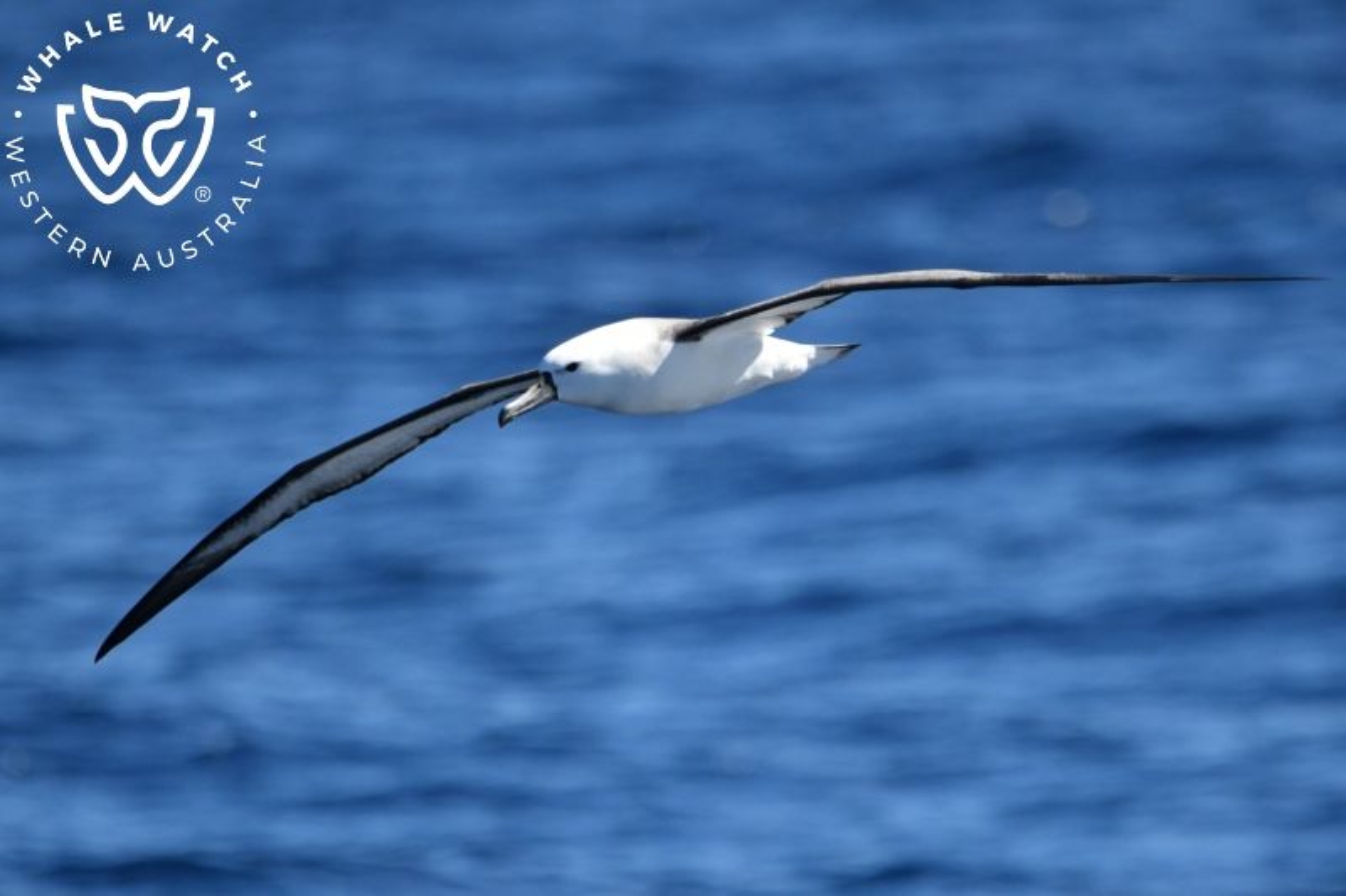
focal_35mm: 600
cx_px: 673
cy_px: 448
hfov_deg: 3.4
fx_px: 22427
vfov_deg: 2.3
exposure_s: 1/8000
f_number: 6.3
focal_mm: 600
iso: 1400
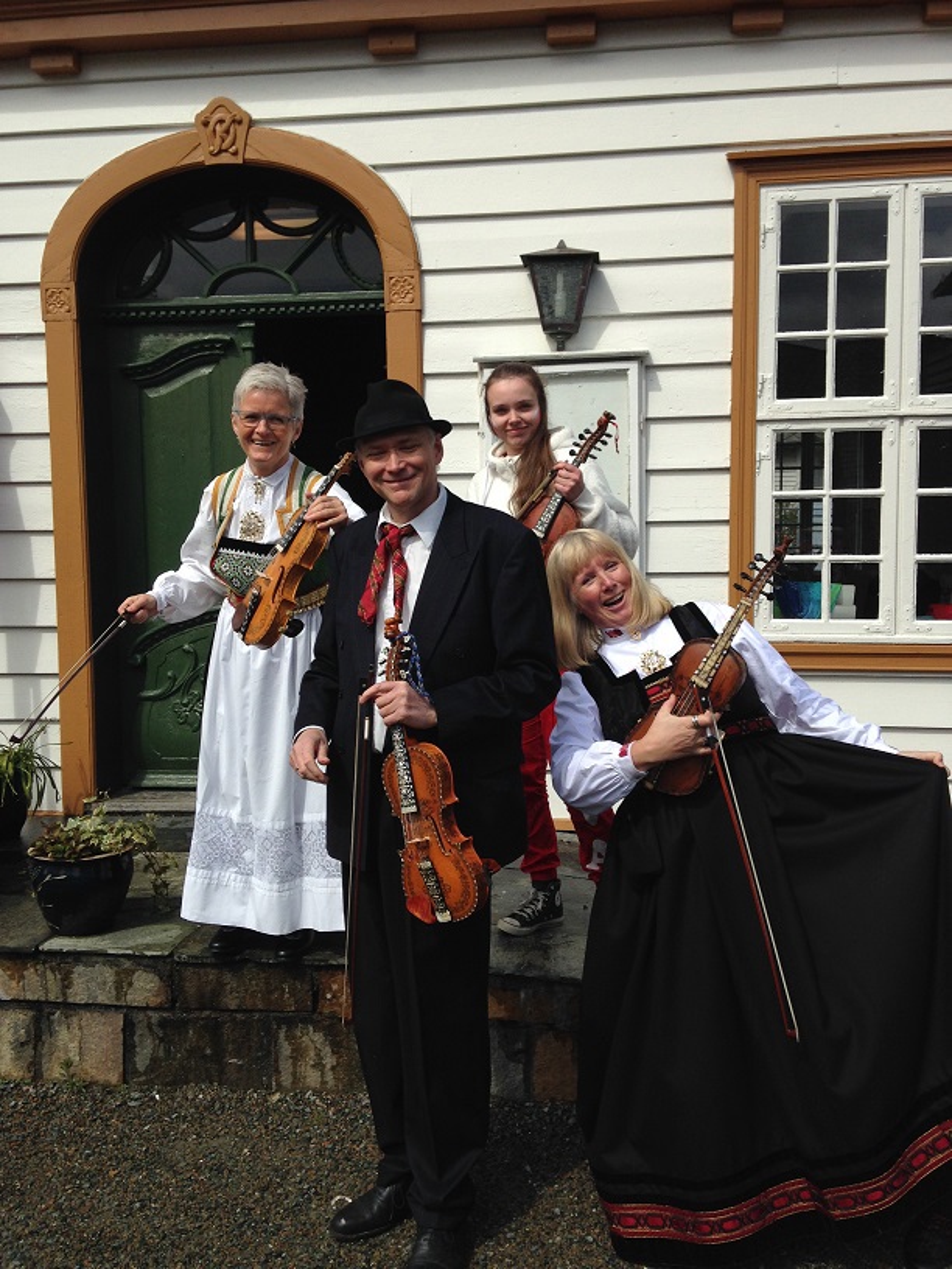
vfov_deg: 55.4
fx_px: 1210
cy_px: 634
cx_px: 476
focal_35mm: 33
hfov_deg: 42.9
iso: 50
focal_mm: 4.12
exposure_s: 1/1938
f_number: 2.4
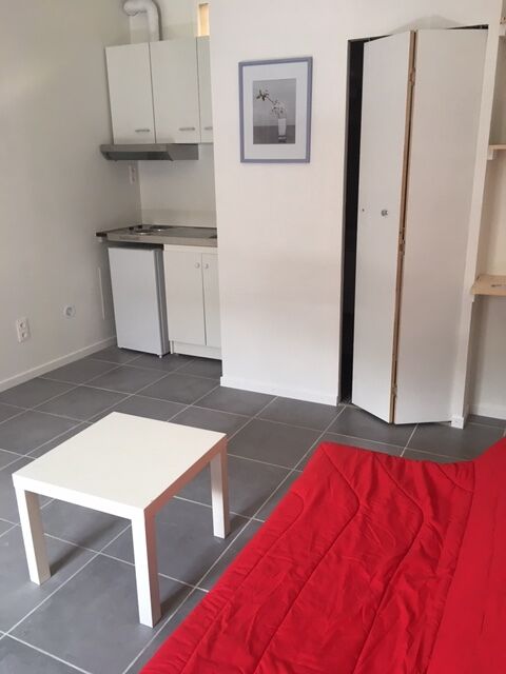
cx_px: 253
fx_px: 565
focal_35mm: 29
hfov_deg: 48.2
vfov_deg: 61.7
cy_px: 337
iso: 25
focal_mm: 4.15
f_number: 2.2
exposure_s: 1/33
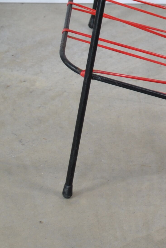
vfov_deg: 11.8
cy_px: -51
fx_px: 1172
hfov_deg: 8.0
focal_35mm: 170
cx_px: 218
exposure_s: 1/60
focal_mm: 32
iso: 200
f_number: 4.8
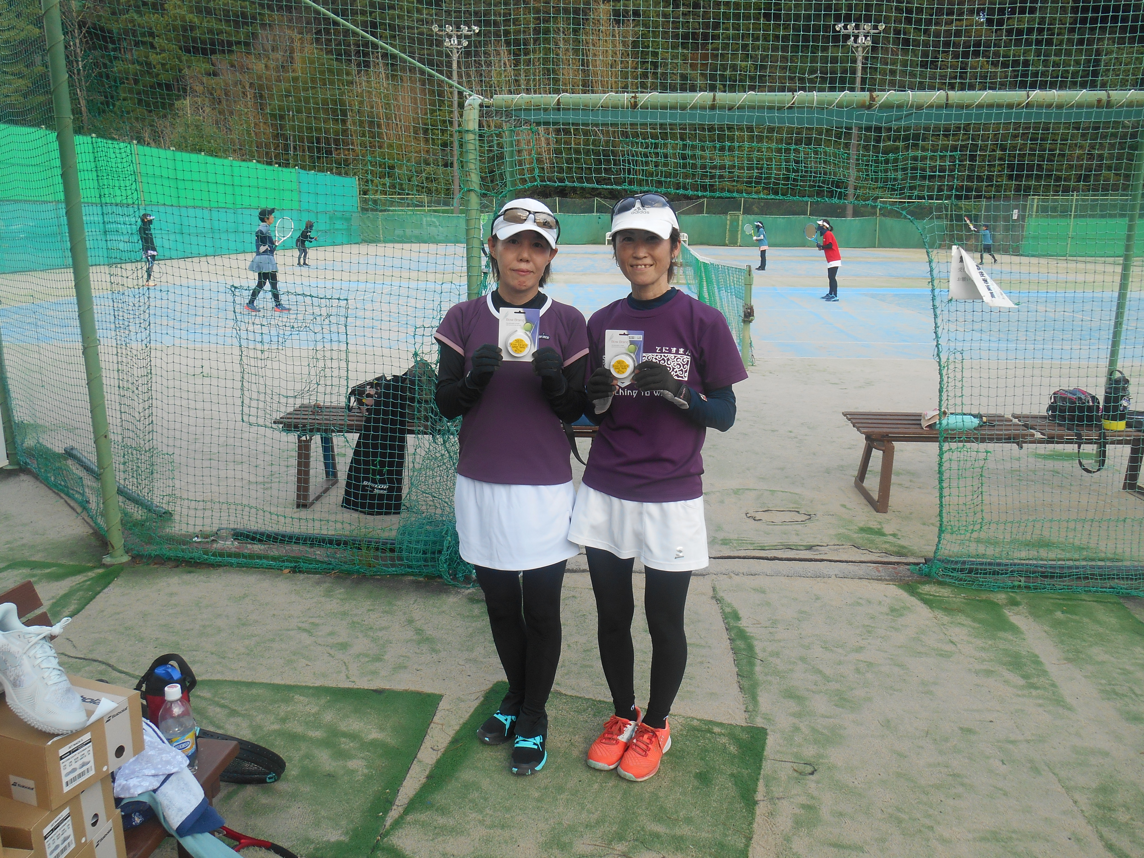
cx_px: 572
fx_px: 859
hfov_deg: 67.3
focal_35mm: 26
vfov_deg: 53.1
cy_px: 429
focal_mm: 4.7
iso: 80
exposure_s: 1/125
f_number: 3.4
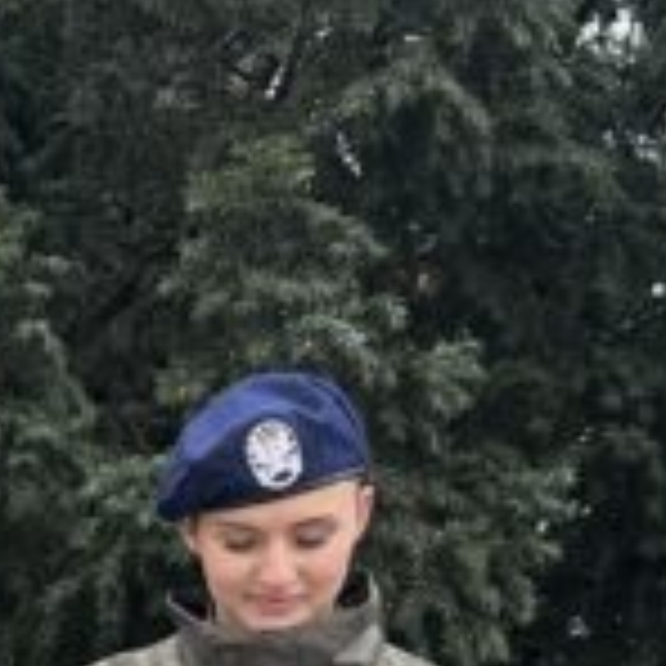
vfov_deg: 11.4
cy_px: 963
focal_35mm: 147
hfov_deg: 11.3
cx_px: -423
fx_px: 3200
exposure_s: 1/241
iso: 80
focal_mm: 6.86
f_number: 1.78
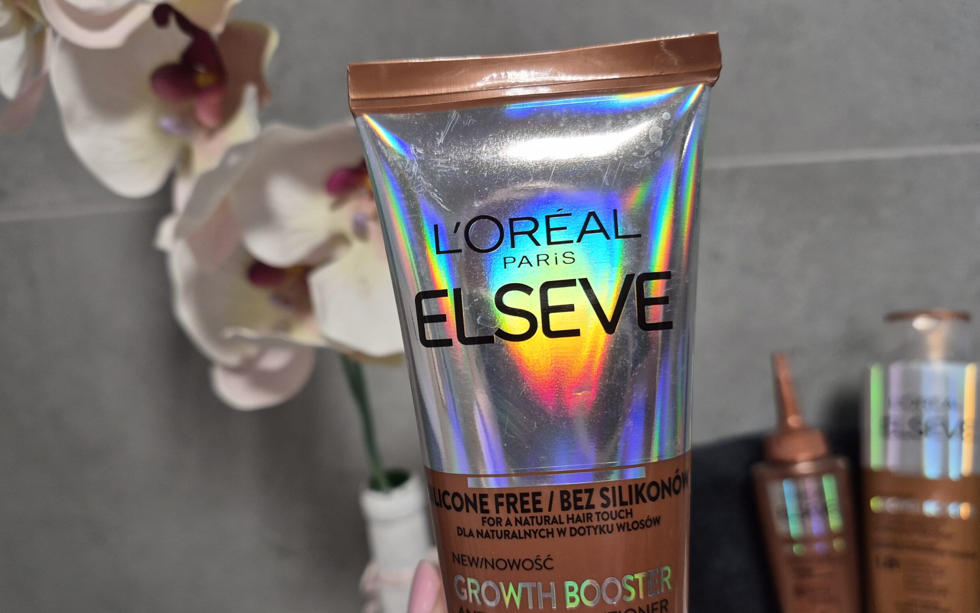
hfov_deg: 72.6
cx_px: 485
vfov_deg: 48.9
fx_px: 668
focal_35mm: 25
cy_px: 376
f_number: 1.8
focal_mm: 5.4
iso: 250
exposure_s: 1/100
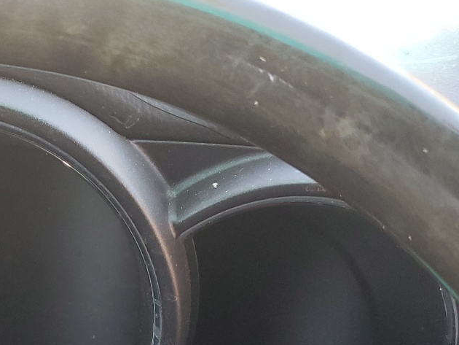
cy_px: 290
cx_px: -36
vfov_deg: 21.9
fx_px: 875
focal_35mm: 66
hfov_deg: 27.1
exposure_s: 1/120
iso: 63
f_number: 1.5
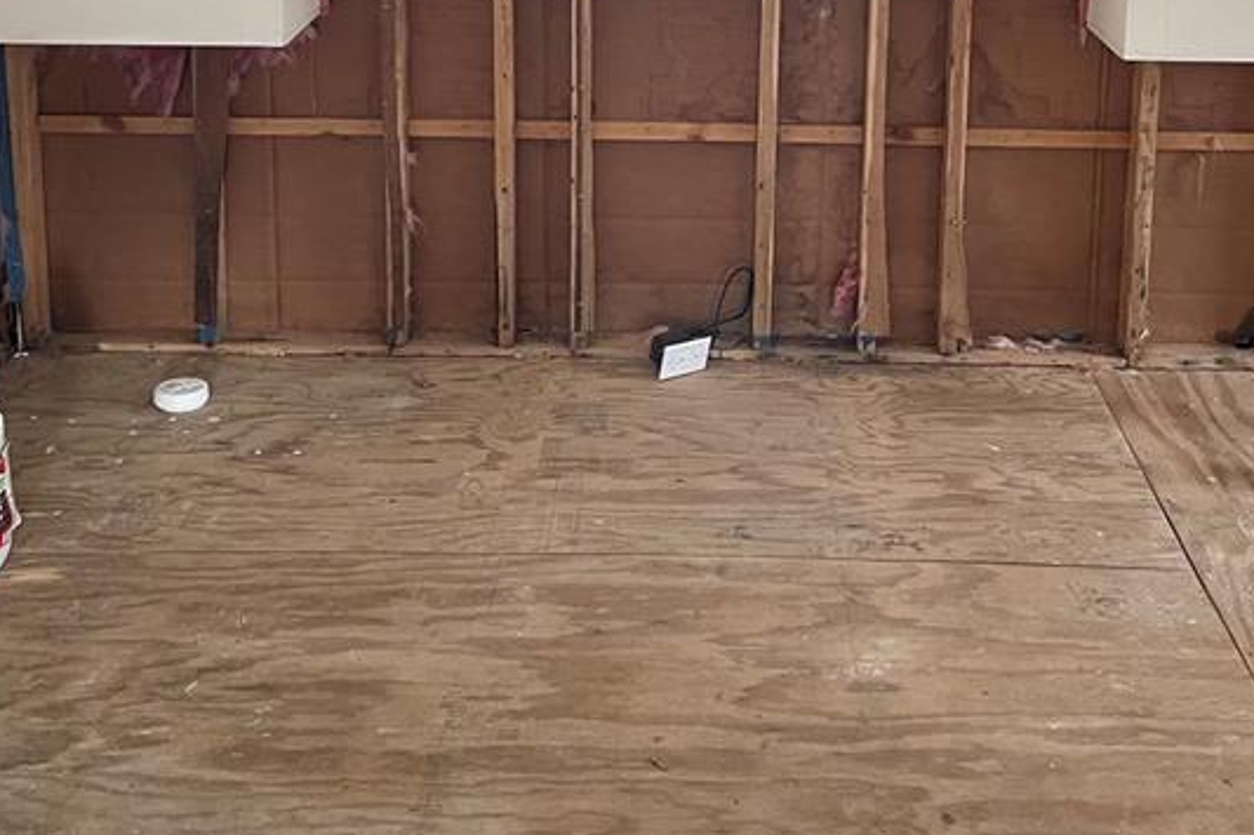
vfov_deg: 25.0
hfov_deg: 38.2
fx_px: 1811
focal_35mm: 52
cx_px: 687
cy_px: 40
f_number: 1.6
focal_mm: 4.2
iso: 125
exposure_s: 1/93
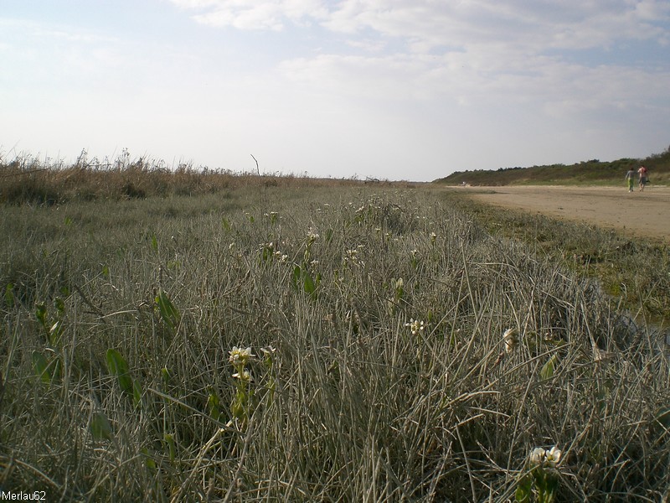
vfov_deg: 37.7
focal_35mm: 38
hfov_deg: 49.0
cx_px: 335
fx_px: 735
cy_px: 252
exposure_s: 1/500
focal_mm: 6.3
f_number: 4.4
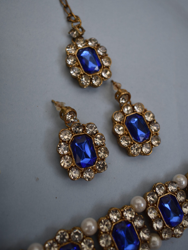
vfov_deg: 51.2
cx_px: 94
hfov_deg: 39.7
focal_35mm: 36
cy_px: 111
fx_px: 261
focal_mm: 22
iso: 160
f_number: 3.8
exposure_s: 1/40
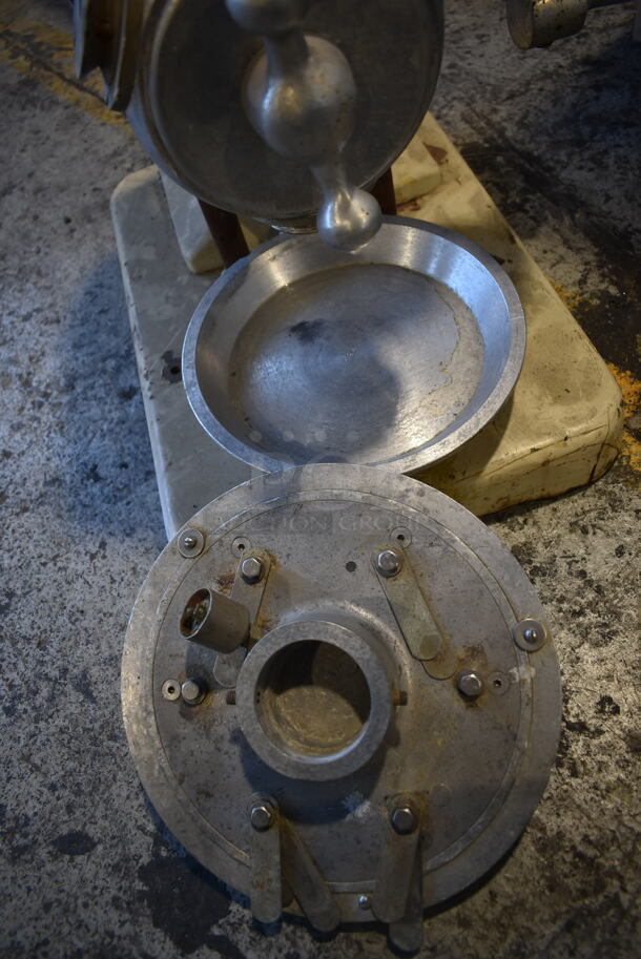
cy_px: 480
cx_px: 320
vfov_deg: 67.3
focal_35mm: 27
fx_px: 720
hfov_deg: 48.0
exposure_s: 1/30
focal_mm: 18
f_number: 3.5
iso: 200
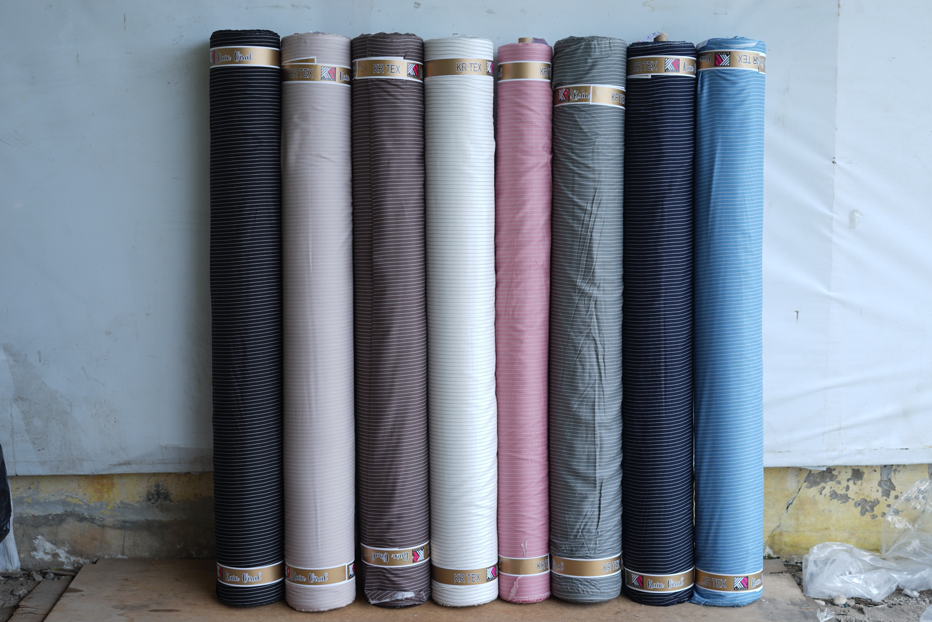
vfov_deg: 27.0
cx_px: 466
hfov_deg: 39.6
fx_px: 1294
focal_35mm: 50
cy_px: 311
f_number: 4
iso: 80
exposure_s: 1/100
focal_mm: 50
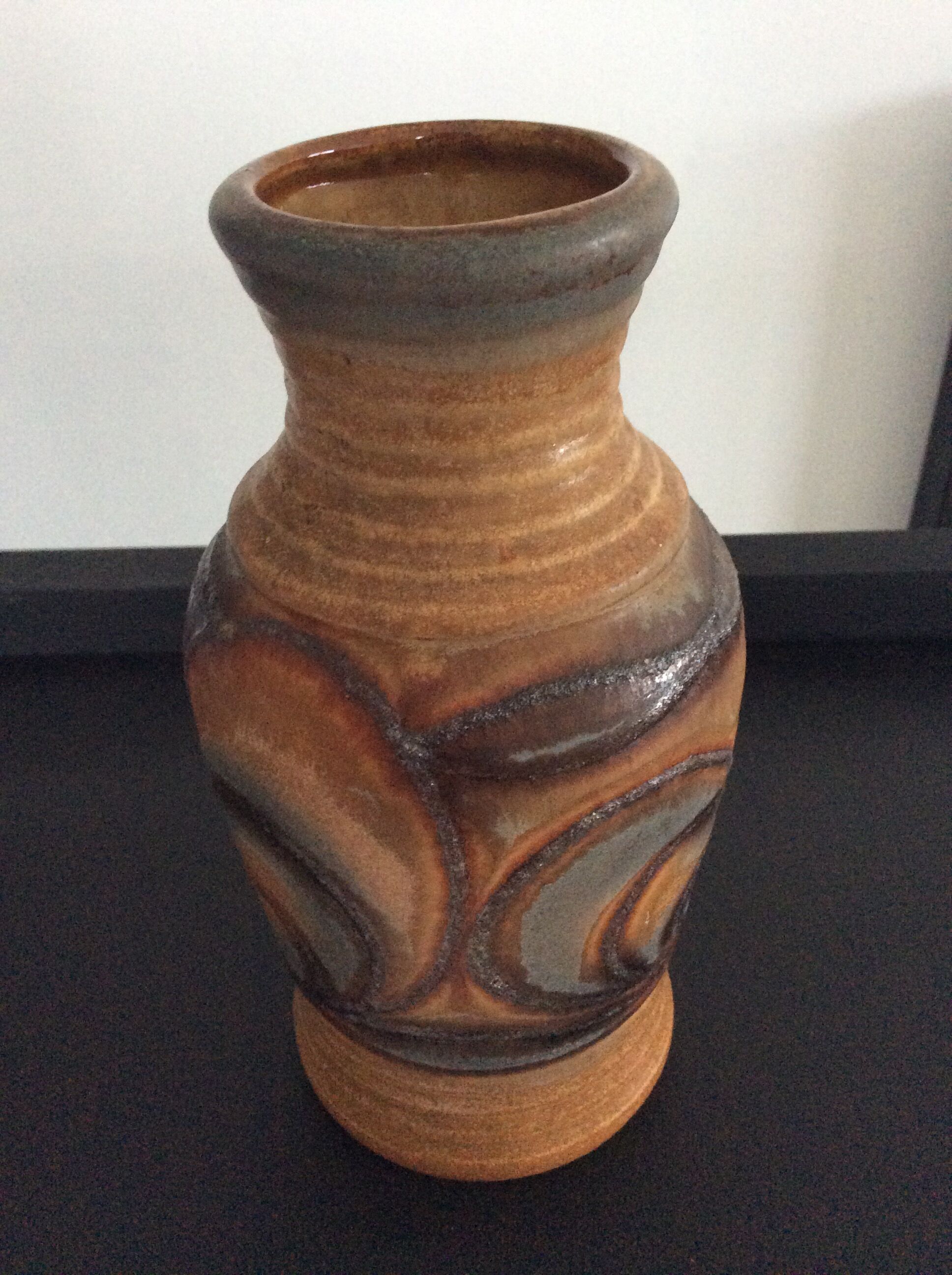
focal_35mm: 32
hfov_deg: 44.1
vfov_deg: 56.9
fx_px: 1177
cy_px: 638
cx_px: 476
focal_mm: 3.3
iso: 250
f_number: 2.4
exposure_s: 1/20
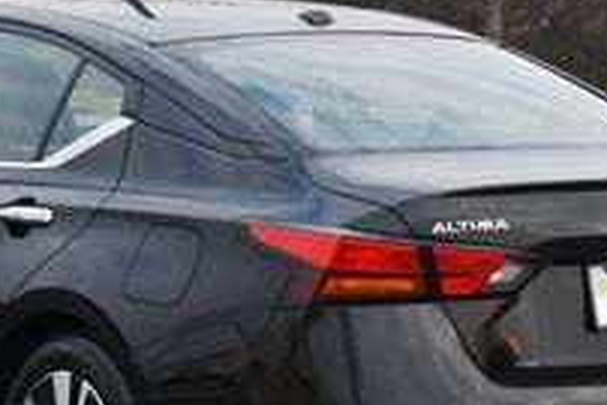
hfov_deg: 10.3
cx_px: 313
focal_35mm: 200
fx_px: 3375
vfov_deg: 6.9
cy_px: 94
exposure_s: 1/250
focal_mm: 42
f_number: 5
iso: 400
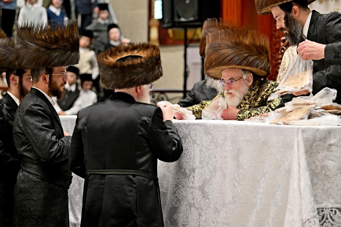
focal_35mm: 120
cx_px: 170
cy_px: 114
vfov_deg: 11.4
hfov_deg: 17.1
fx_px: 1137
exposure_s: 1/320
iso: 200
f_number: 2.8
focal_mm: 120
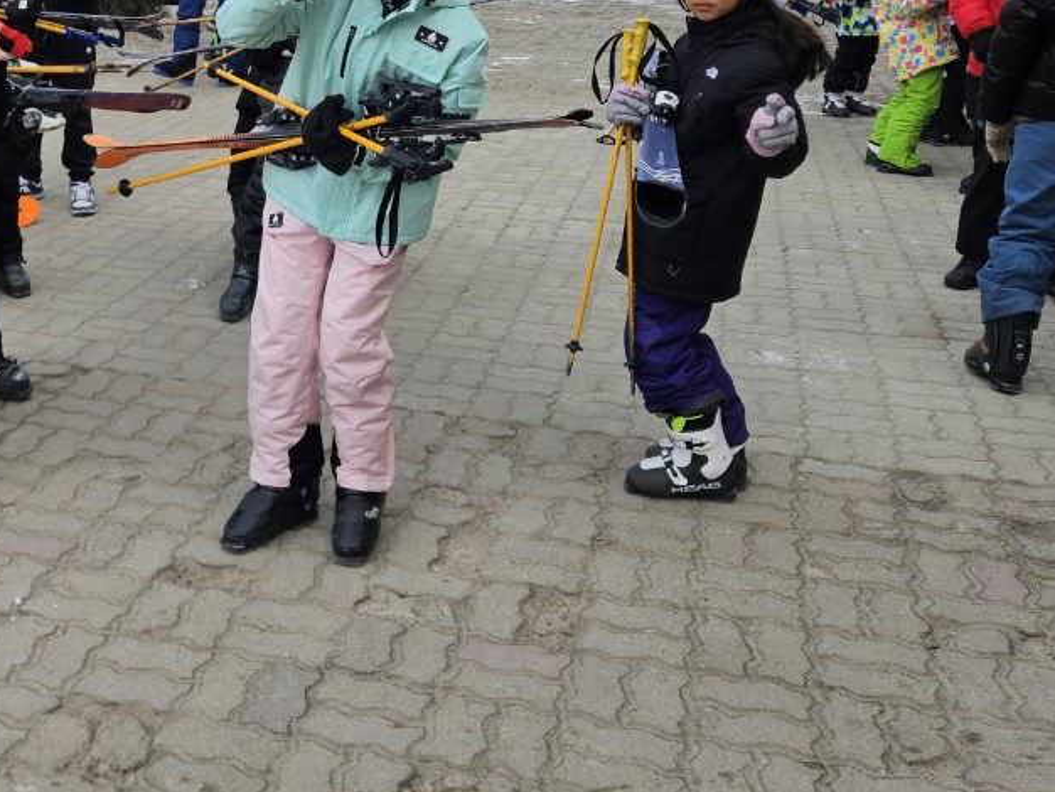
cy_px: 79
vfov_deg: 29.6
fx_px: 1433
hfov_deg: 39.6
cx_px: 300
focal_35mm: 47
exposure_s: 1/522
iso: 32
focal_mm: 5.4
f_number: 1.8
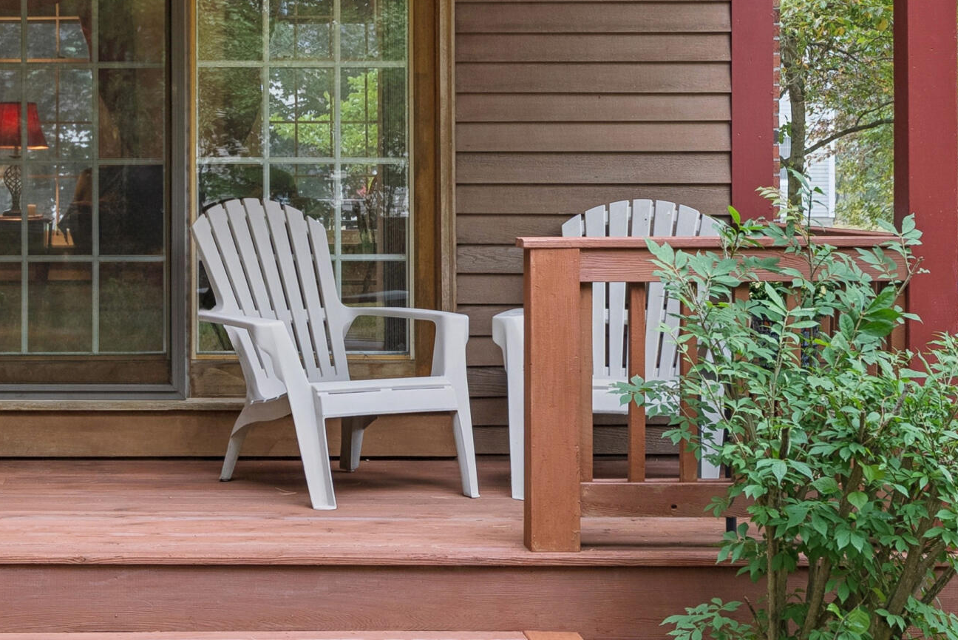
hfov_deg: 24.5
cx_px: 142
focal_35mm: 81
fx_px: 2156
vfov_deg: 16.8
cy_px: 197
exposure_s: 1/15
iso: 320
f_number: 7.1
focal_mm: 35
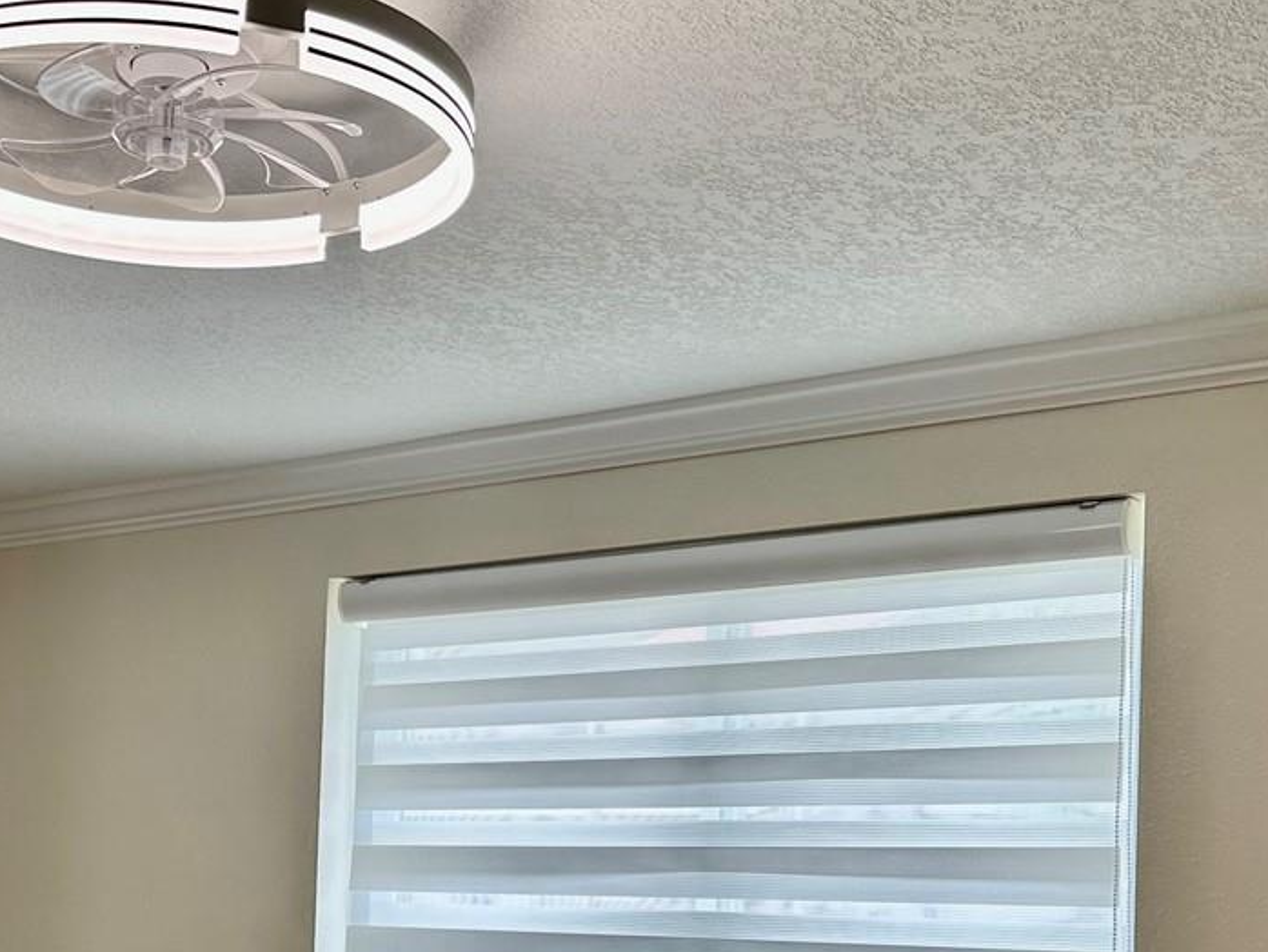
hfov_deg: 34.2
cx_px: 314
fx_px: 2015
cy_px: 879
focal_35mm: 55
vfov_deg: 25.6
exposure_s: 1/271
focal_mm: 6.86
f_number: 1.78
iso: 80
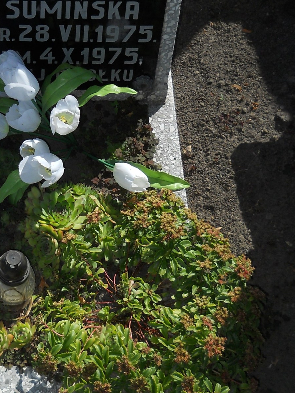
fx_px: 762
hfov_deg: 21.7
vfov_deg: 28.9
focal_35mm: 67
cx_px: 69
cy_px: 154
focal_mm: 6.72
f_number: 5.5
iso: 80
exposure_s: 1/400
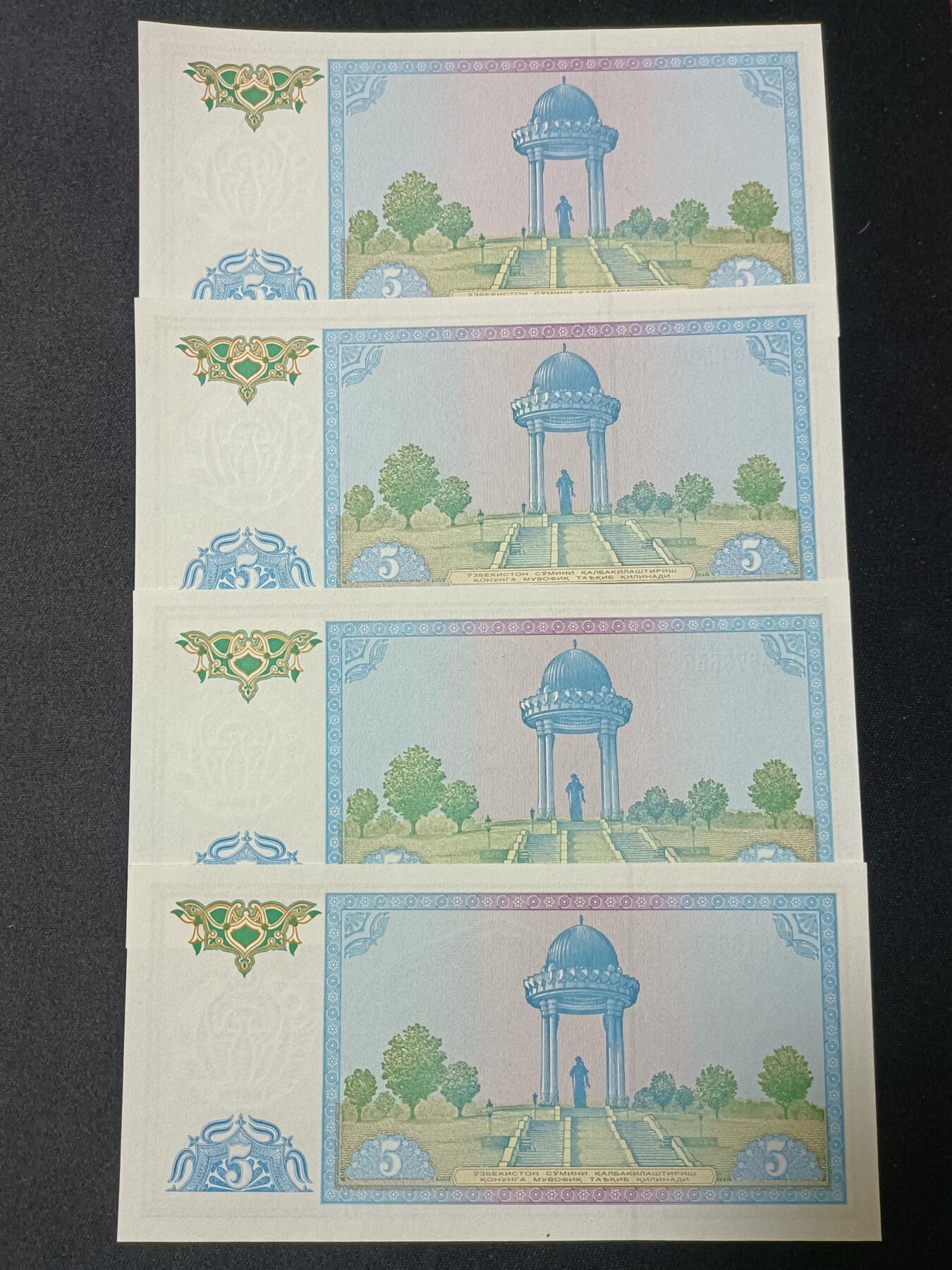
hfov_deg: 45.4
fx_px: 1137
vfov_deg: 58.4
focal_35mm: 31
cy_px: 635
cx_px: 476
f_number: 1.8
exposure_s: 1/33.3
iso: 1179
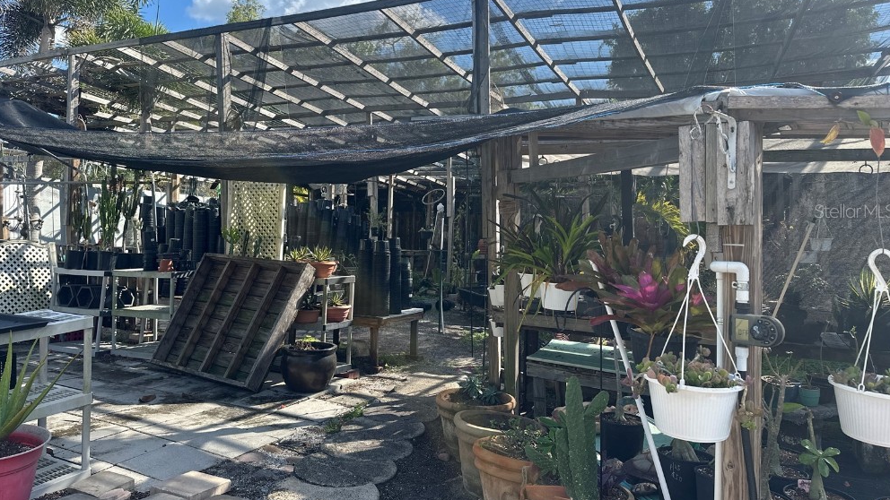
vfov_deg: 42.8
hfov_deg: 69.9
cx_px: 440
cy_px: 211
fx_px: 637
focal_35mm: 27
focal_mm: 6.86
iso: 80
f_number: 1.78
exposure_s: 1/1639
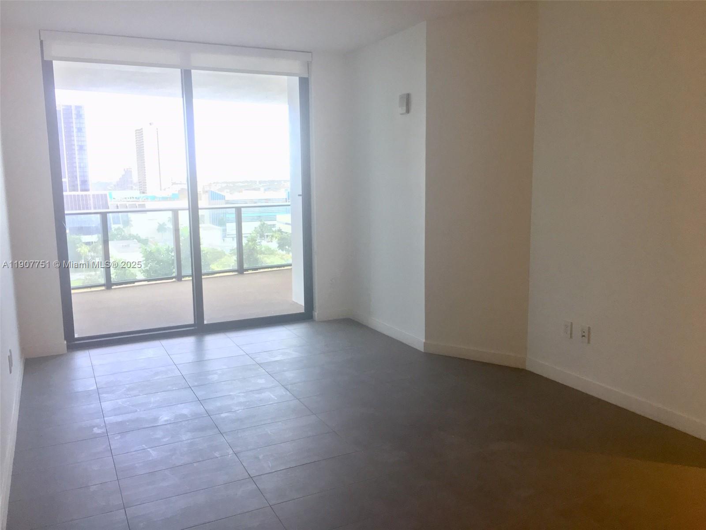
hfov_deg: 61.7
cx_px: 353
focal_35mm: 29
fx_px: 591
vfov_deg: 48.2
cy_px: 265
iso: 125
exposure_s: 1/30
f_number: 2.2
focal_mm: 4.15
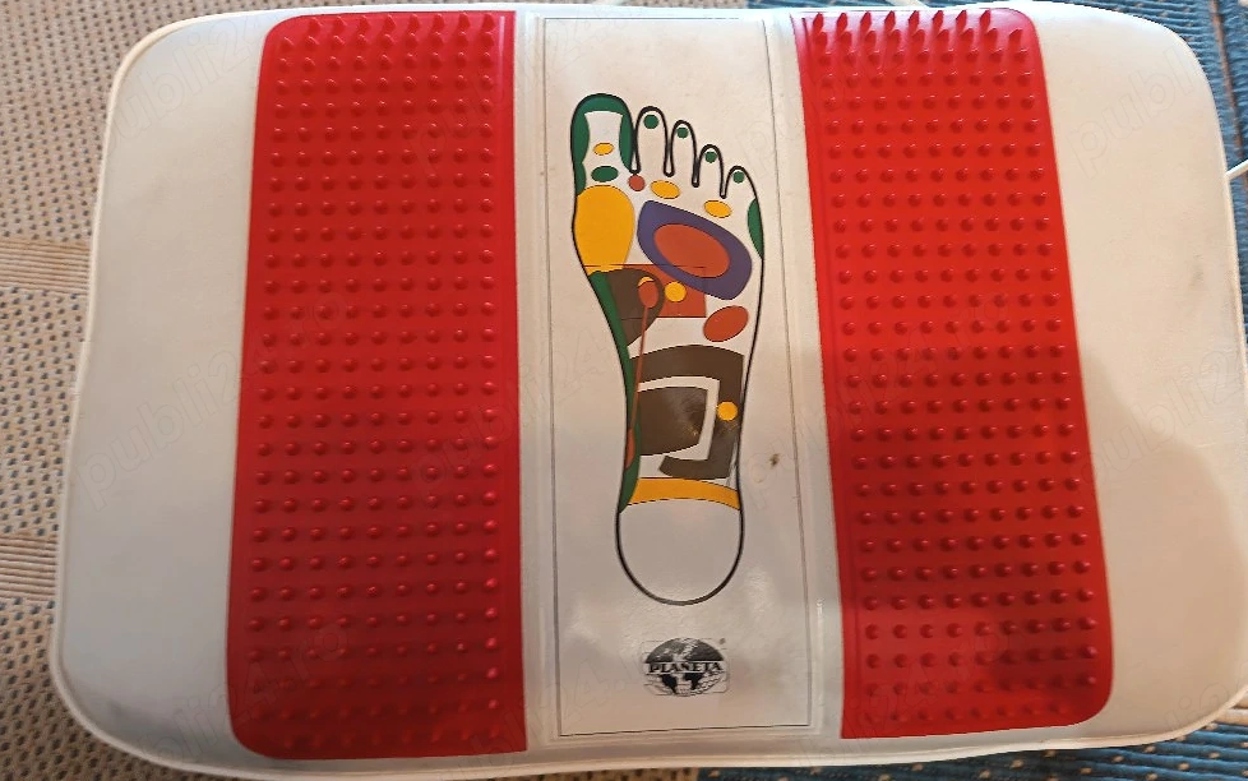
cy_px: 402
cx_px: 627
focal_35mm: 26
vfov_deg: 47.6
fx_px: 885
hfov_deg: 70.4
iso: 2760
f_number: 1.75
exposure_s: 1/33.3
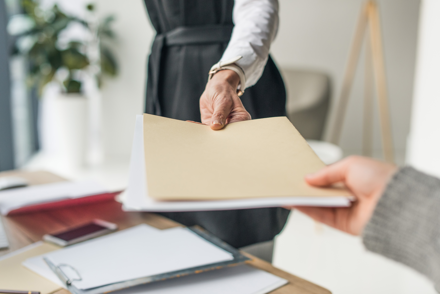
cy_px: 147
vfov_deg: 27.0
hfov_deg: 39.6
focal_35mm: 50
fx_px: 611
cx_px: 220
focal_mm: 50
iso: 500
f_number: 2.8
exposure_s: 1/200
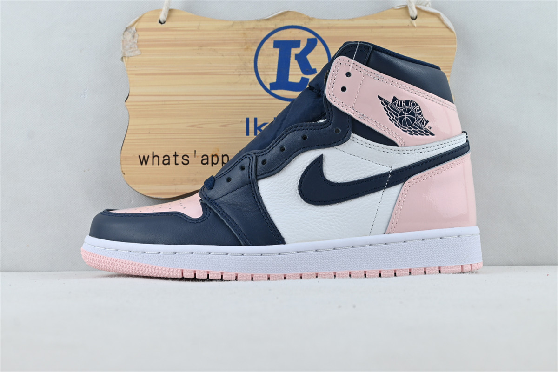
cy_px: 186
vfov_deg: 29.4
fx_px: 709
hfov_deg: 43.0
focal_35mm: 46
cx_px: 279
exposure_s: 1/30
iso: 100
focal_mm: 30.5
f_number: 7.1
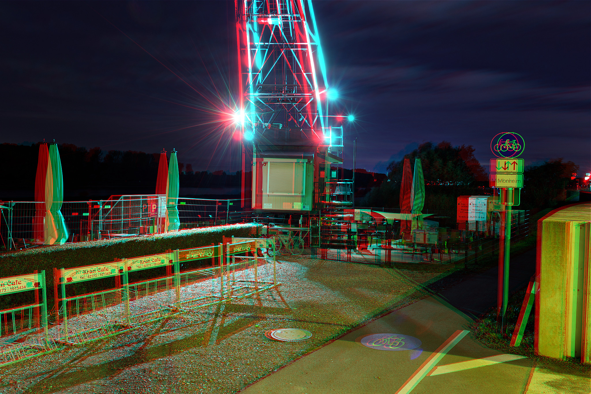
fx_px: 492
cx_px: 296
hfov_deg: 61.9
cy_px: 197
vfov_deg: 43.6
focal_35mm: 30
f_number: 5.6
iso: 200
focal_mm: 20
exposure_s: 20
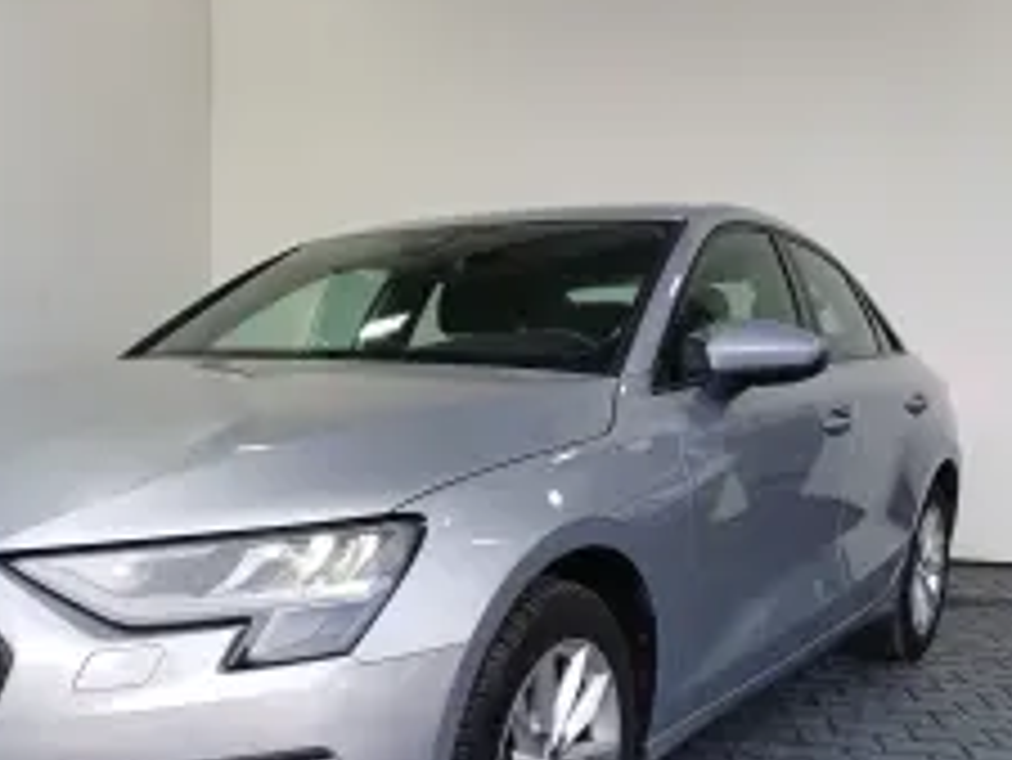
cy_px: 558
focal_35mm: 40
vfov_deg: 35.3
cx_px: 328
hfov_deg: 46.0
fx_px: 1170
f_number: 1.8
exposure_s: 1/179
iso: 50
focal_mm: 4.65
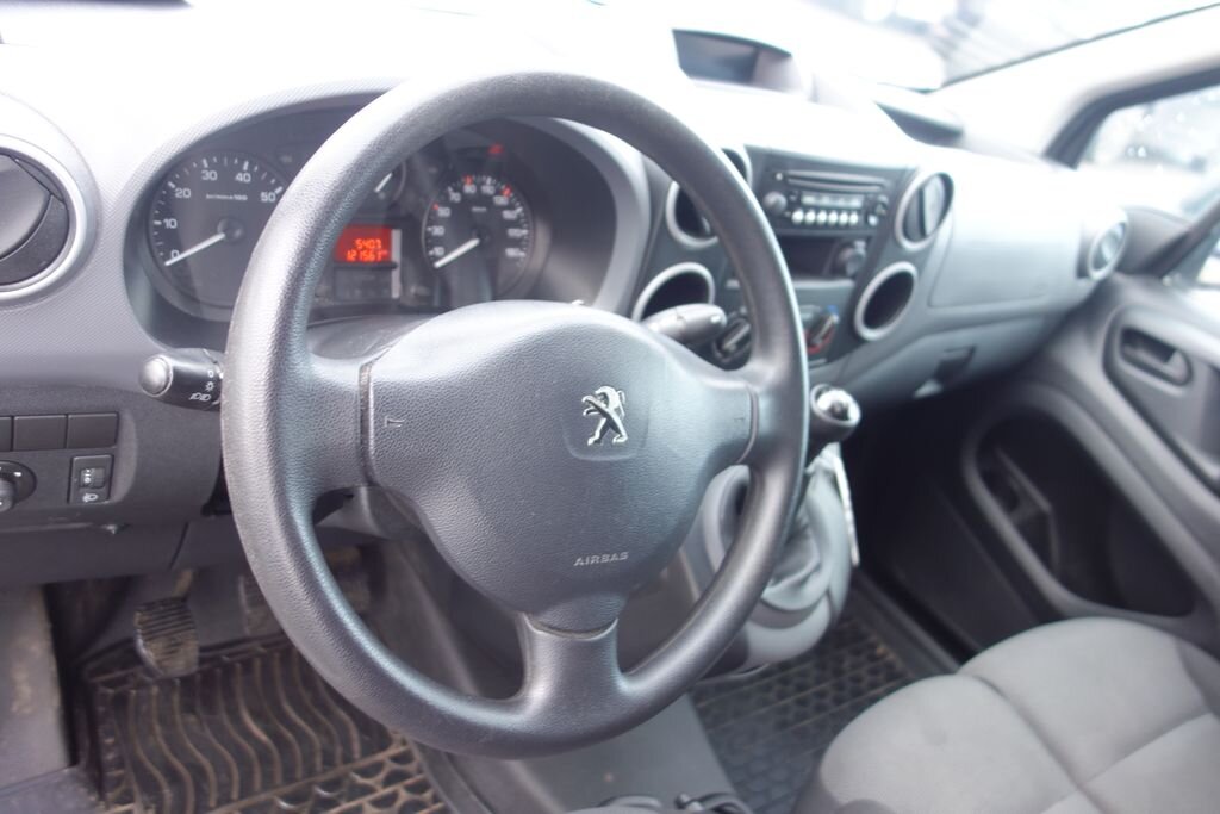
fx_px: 949
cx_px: 610
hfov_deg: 65.5
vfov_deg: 46.4
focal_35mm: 28
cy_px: 407
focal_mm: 10.4
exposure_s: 1/30
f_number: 1.8
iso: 125
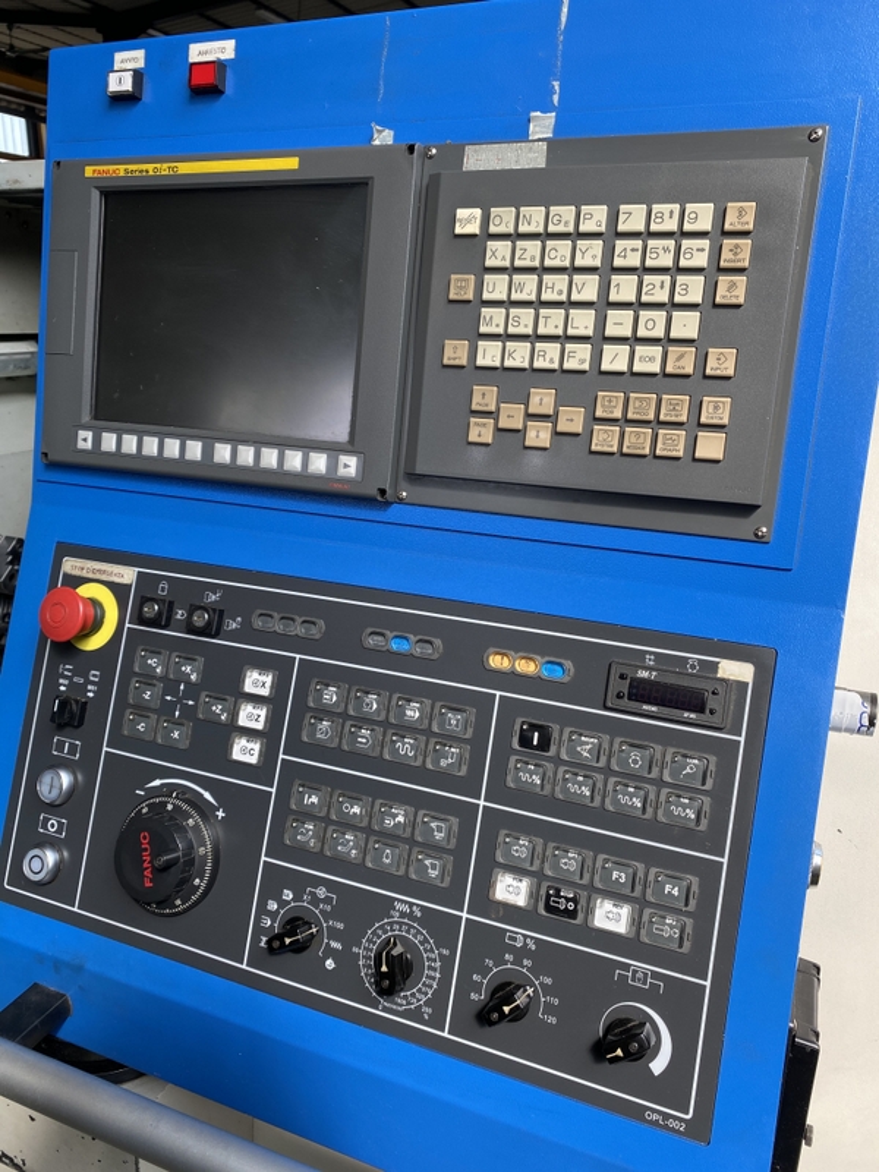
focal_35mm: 26
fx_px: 880
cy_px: 586
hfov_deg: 53.1
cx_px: 440
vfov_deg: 67.3
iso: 32
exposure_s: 1/122
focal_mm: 4.25
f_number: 1.8
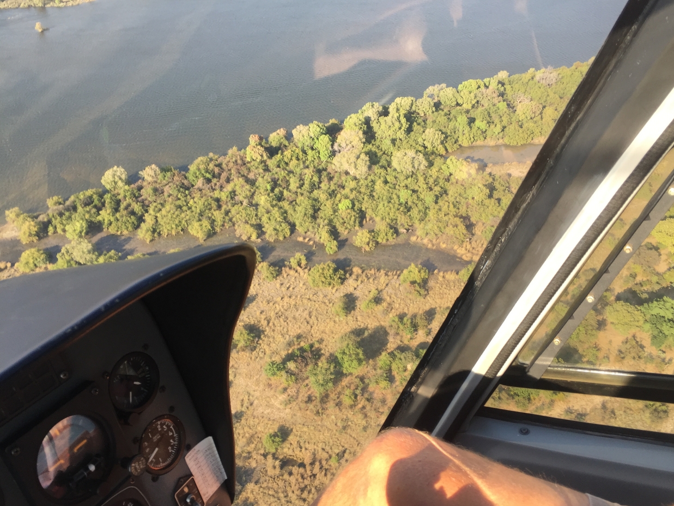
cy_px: 254
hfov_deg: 60.0
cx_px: 344
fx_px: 584
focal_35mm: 30
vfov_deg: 46.8
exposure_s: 1/421
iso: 32
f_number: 2.2
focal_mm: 4.15
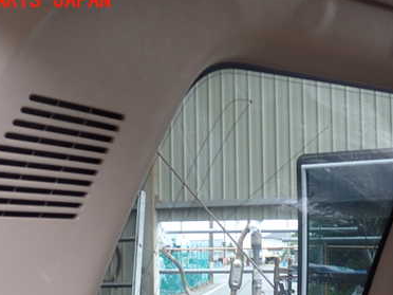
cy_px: 225
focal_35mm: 58
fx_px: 658
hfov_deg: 33.1
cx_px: 236
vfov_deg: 24.9
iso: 200
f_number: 2.5
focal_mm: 6.37
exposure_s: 1/40
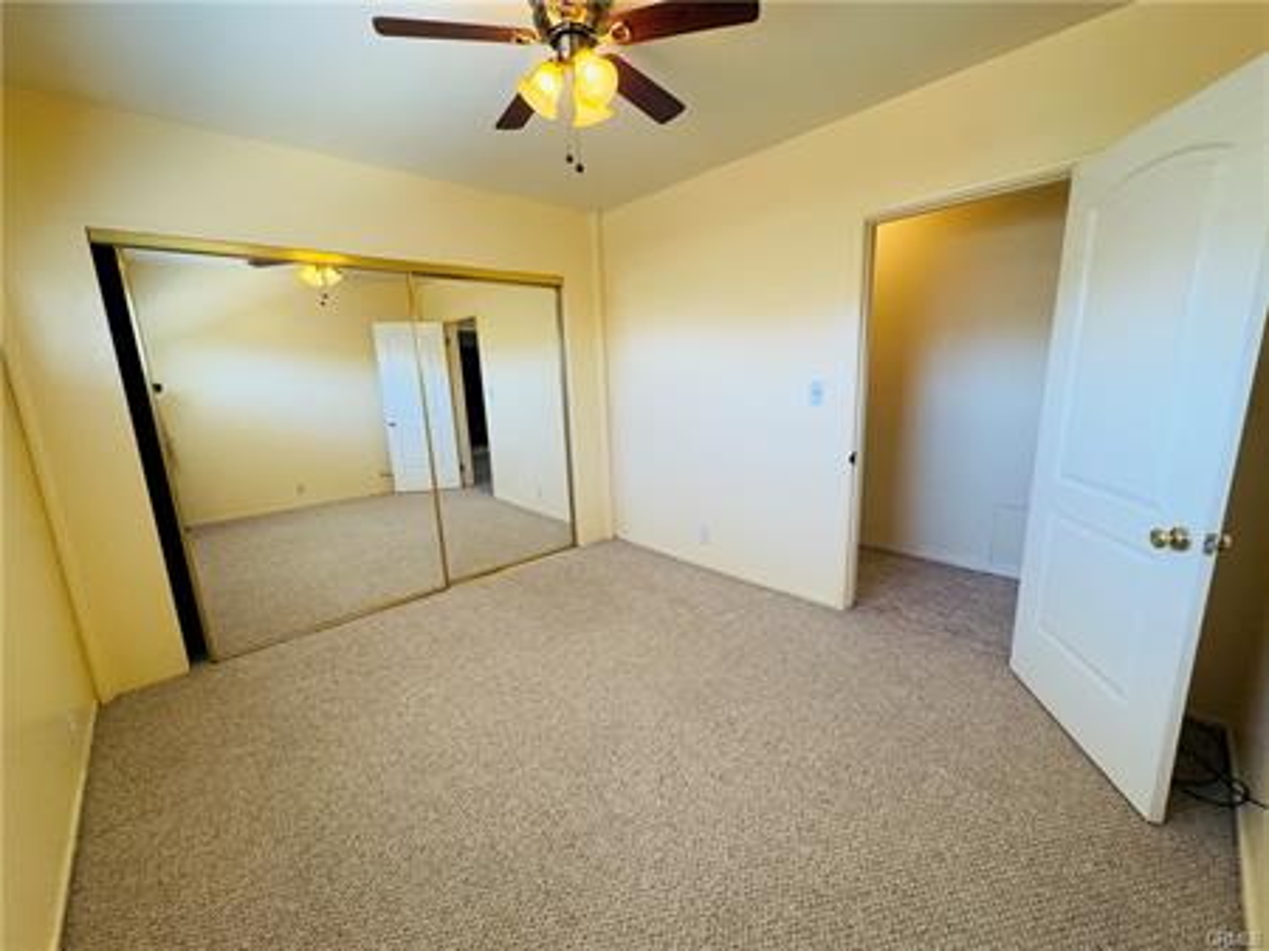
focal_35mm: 14
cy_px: 476
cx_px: 634
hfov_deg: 102.1
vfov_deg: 85.6
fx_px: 513
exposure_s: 1/120
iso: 200
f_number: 2.2
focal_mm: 2.22
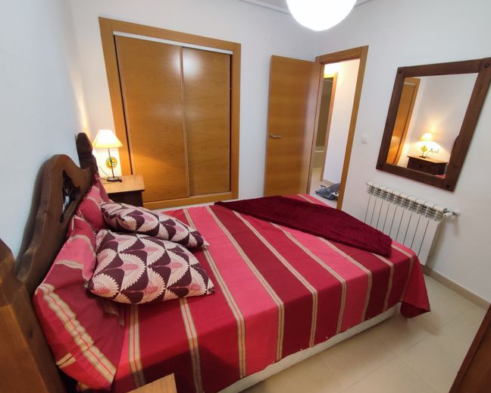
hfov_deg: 89.5
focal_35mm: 17
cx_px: 266
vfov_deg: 76.9
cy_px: 197
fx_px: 247
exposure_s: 1/33
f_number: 2.2
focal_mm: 1.65
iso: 337
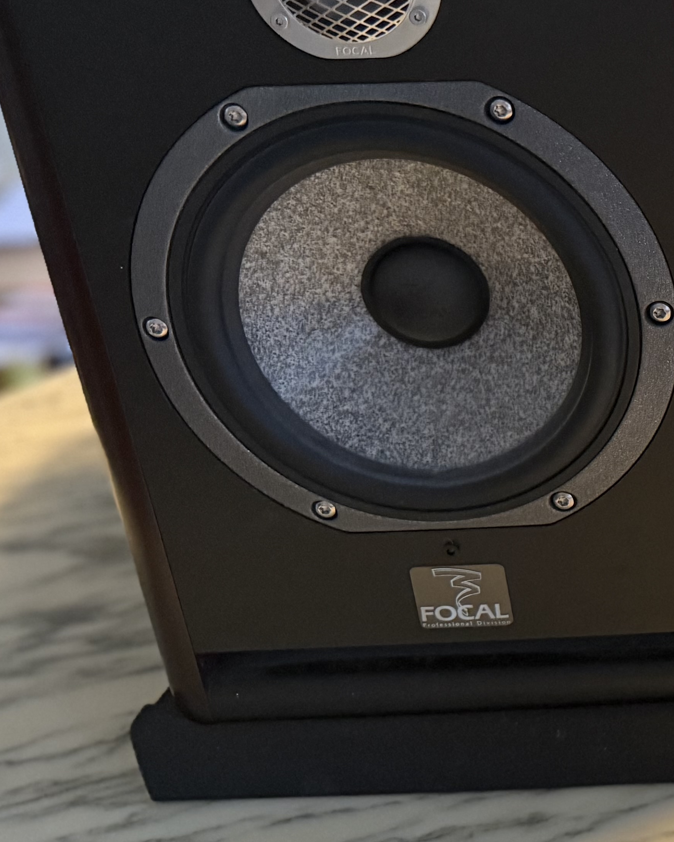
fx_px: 1521
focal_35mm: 61
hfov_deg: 20.7
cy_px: 340
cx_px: 1056
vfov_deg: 30.9
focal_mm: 6.76
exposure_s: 1/50
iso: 400
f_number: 1.78
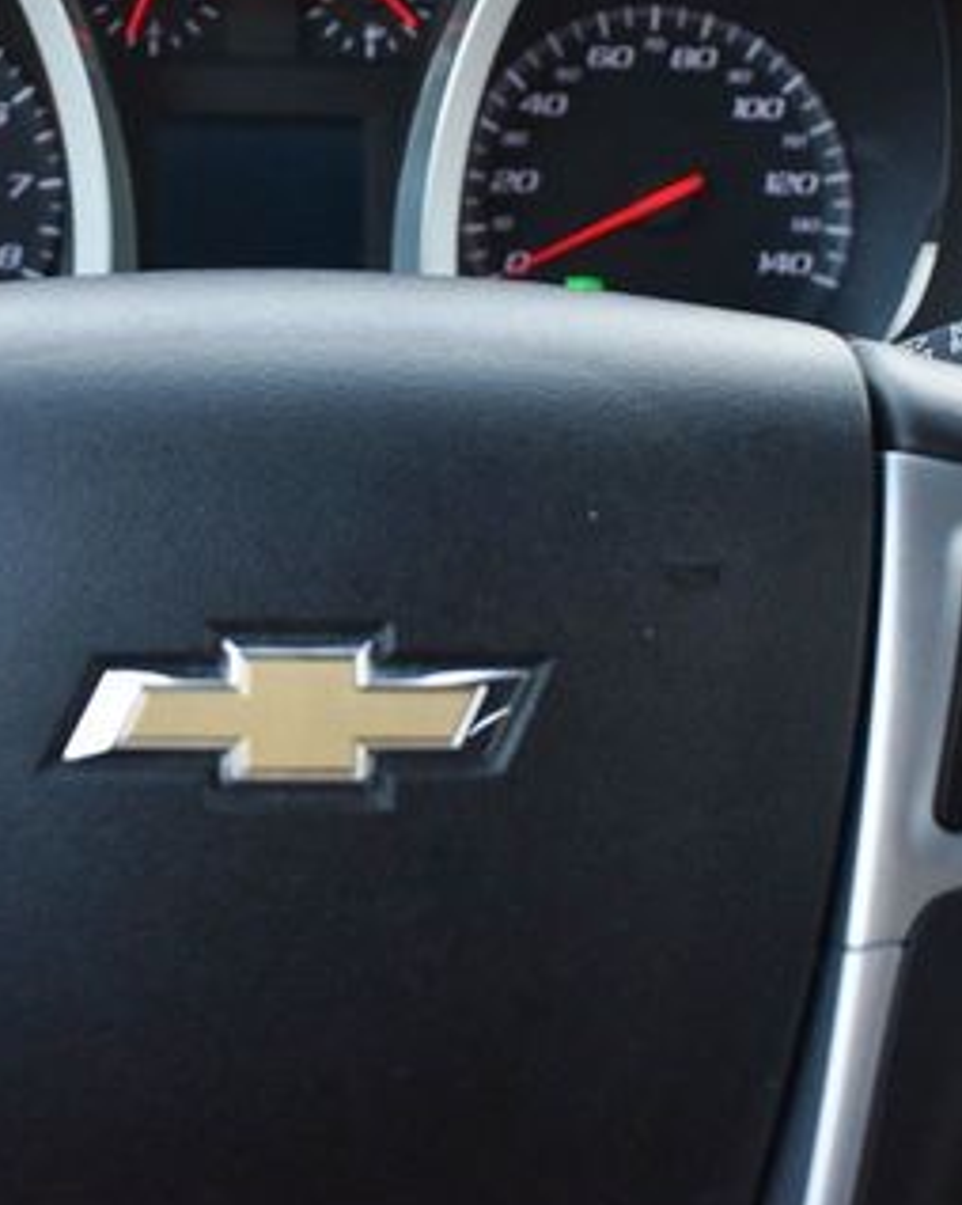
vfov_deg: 36.5
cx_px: 265
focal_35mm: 51
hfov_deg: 29.3
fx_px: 1817
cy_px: 472
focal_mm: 18
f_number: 3.5
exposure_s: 1/125
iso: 1400
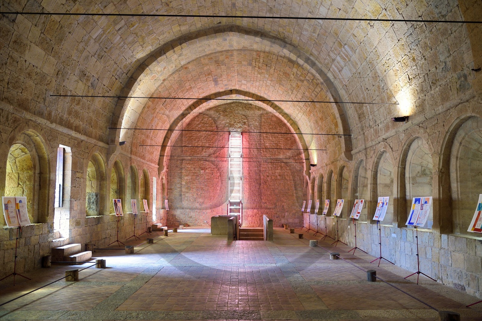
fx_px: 415
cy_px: 160
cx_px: 241
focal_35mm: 31
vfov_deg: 42.3
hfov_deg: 60.3
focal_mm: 31
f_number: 6.3
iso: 800
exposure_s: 1/25
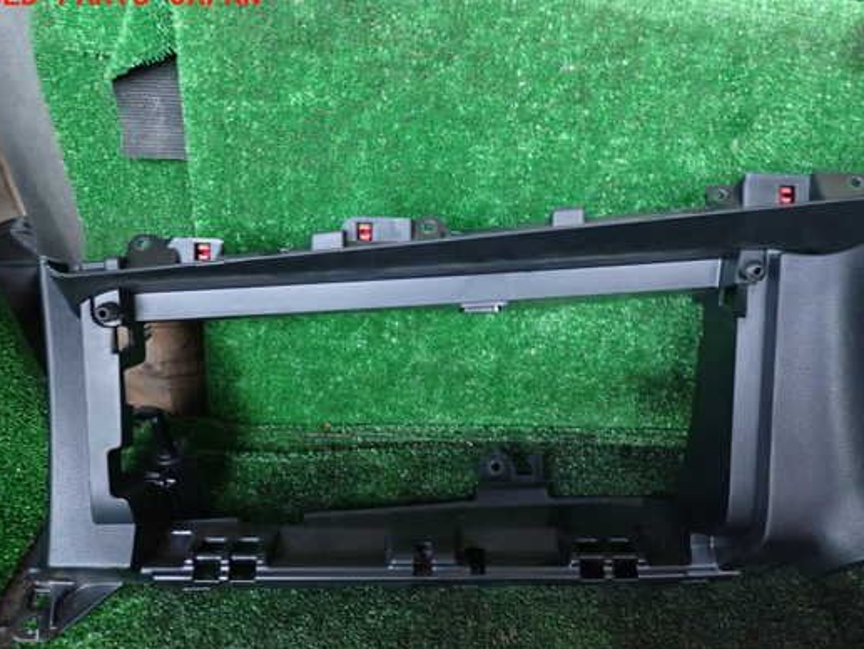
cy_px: 350
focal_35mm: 29
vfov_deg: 48.2
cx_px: 458
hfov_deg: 61.6
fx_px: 724
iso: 800
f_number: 2
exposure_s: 1/25
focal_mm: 4.5
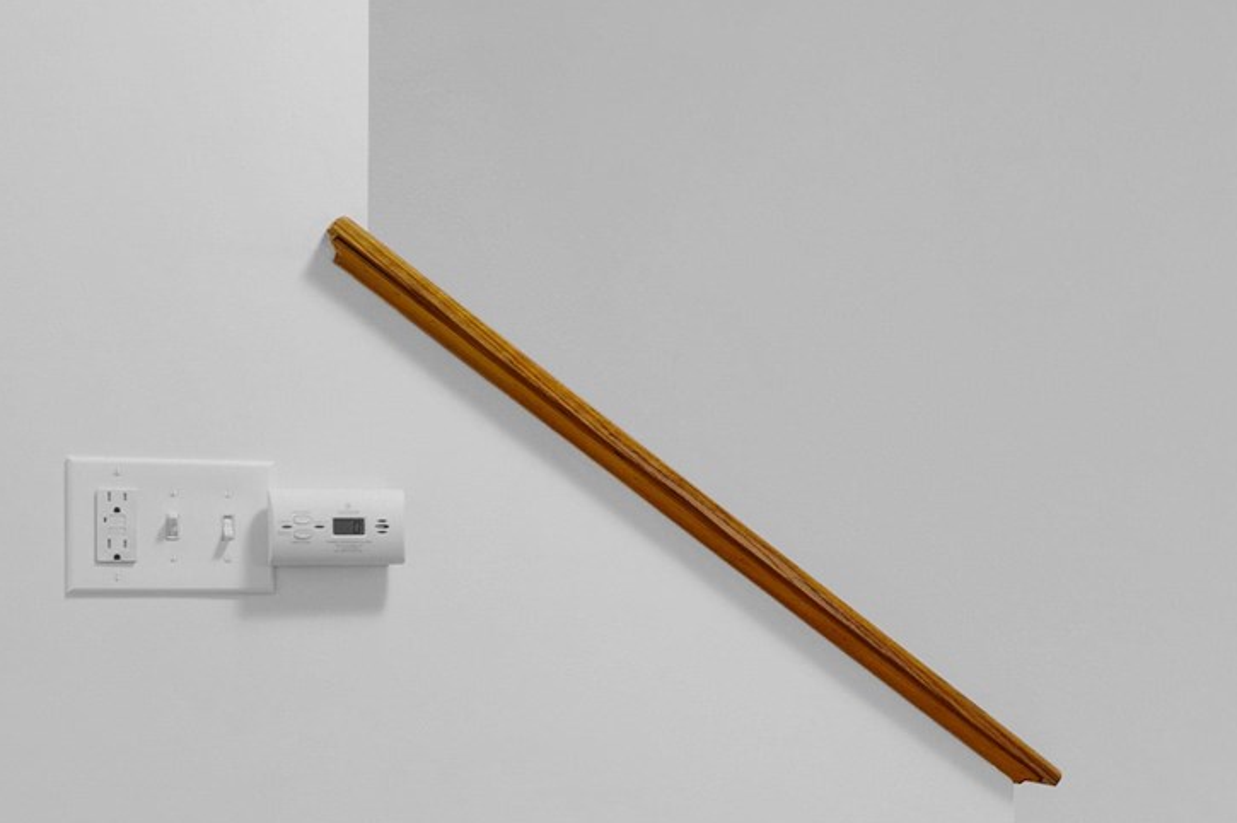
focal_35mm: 72
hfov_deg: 25.6
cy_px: 564
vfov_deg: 18.8
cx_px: 1426
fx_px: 2472
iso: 250
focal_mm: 17
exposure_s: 1/2.5
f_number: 7.1
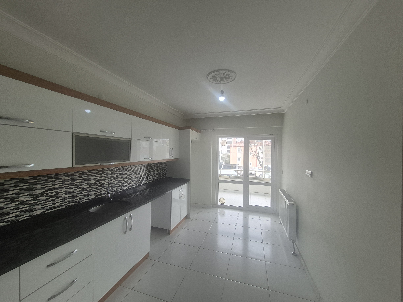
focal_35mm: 13
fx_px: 151
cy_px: 151
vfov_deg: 89.9
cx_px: 202
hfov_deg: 106.2
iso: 50
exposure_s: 1/100
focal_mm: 1.74
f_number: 2.2
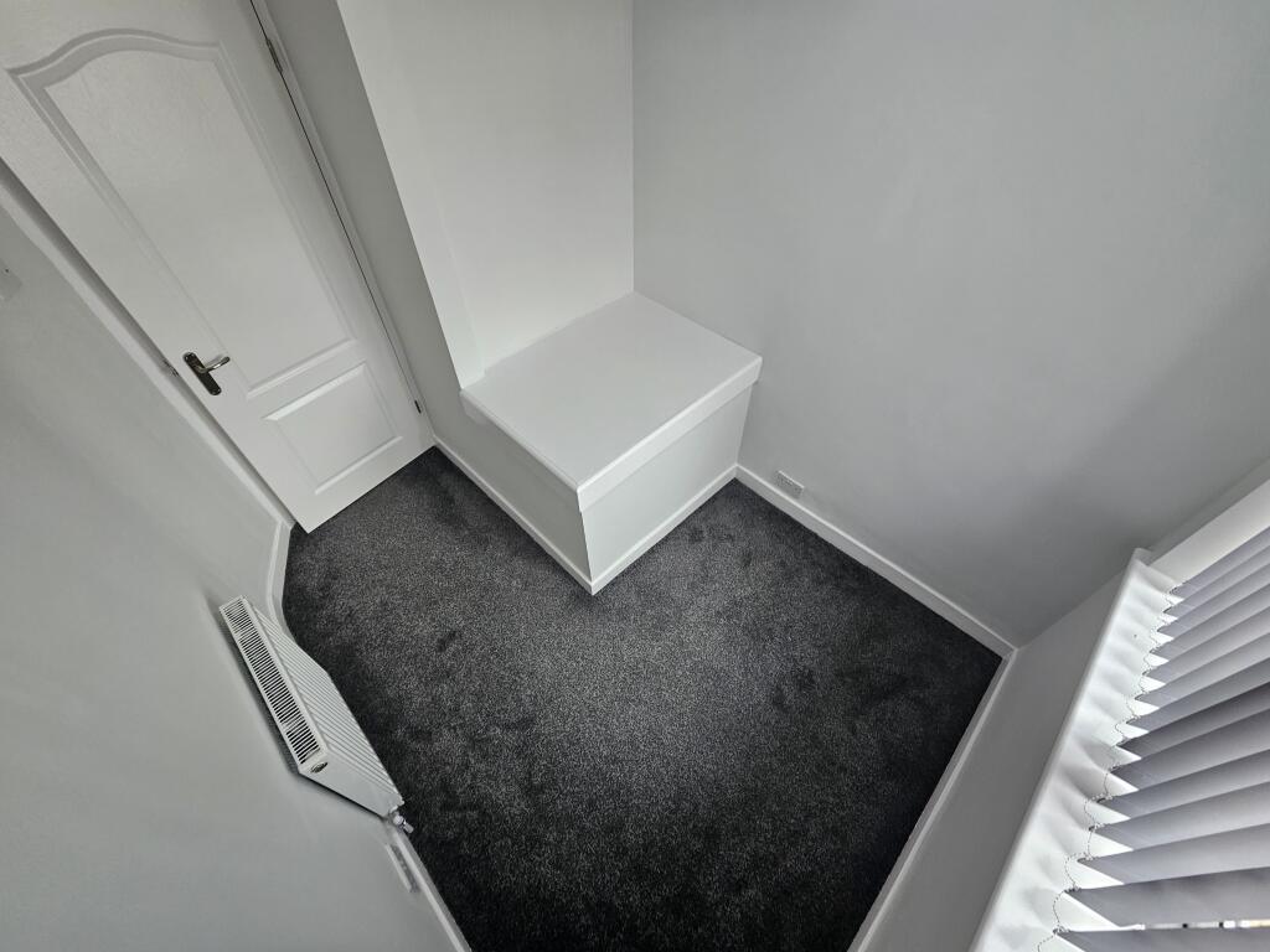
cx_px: 635
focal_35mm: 13
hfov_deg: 106.2
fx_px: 477
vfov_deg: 89.9
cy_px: 476
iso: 100
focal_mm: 2.2
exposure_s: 1/50
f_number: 2.2
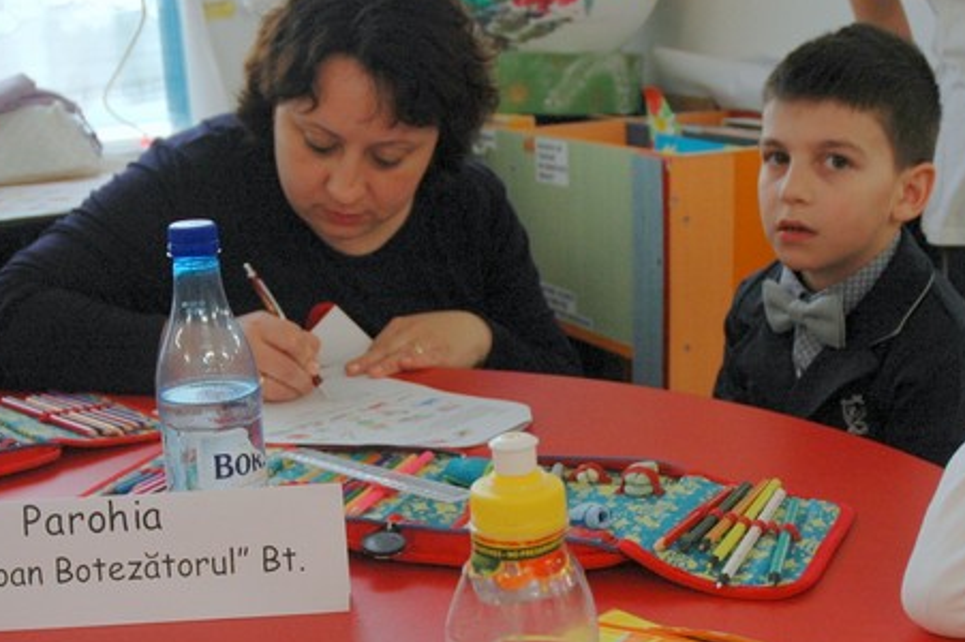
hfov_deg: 36.8
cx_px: 387
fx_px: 1446
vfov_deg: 24.7
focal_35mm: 54
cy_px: 482
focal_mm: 18
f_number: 4.5
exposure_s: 1/60
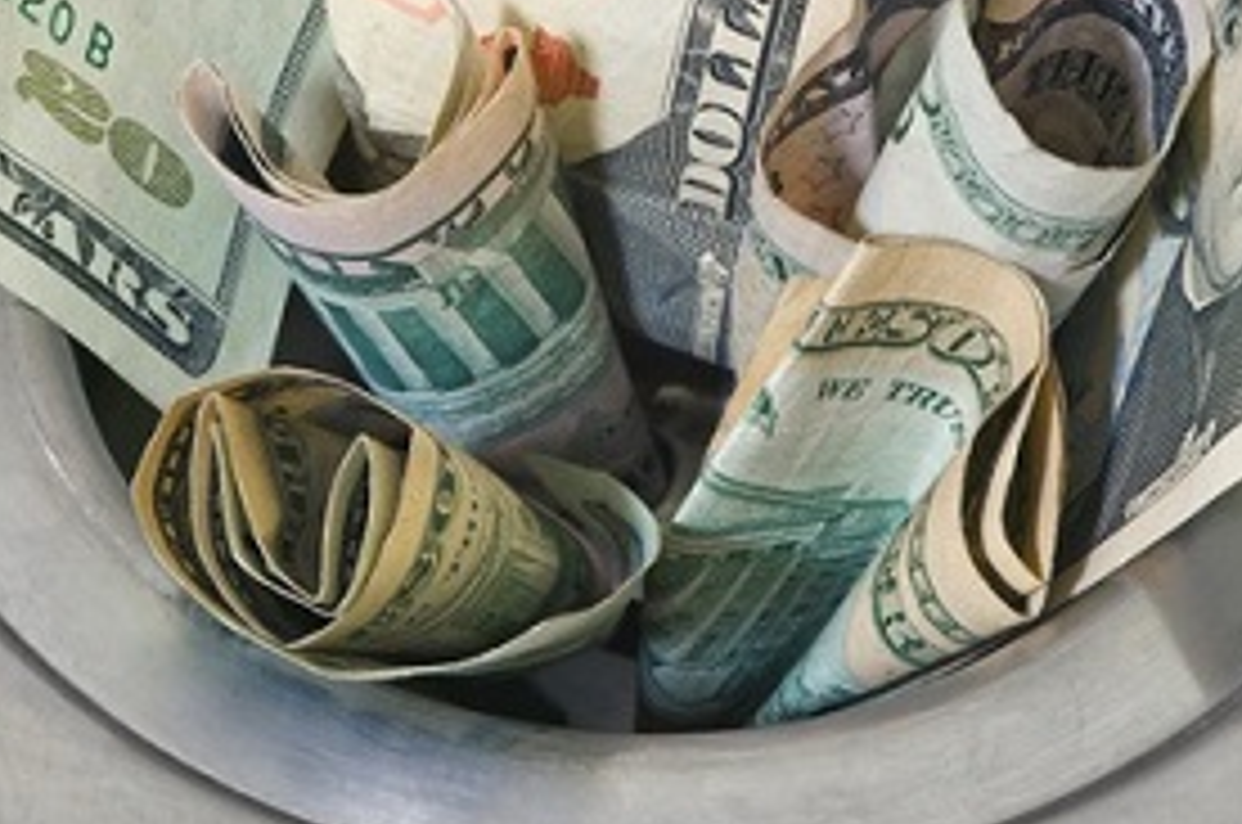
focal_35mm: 228
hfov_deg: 9.0
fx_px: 7852
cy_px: 50
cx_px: 531
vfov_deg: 6.0
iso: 100
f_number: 22
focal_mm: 105
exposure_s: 3
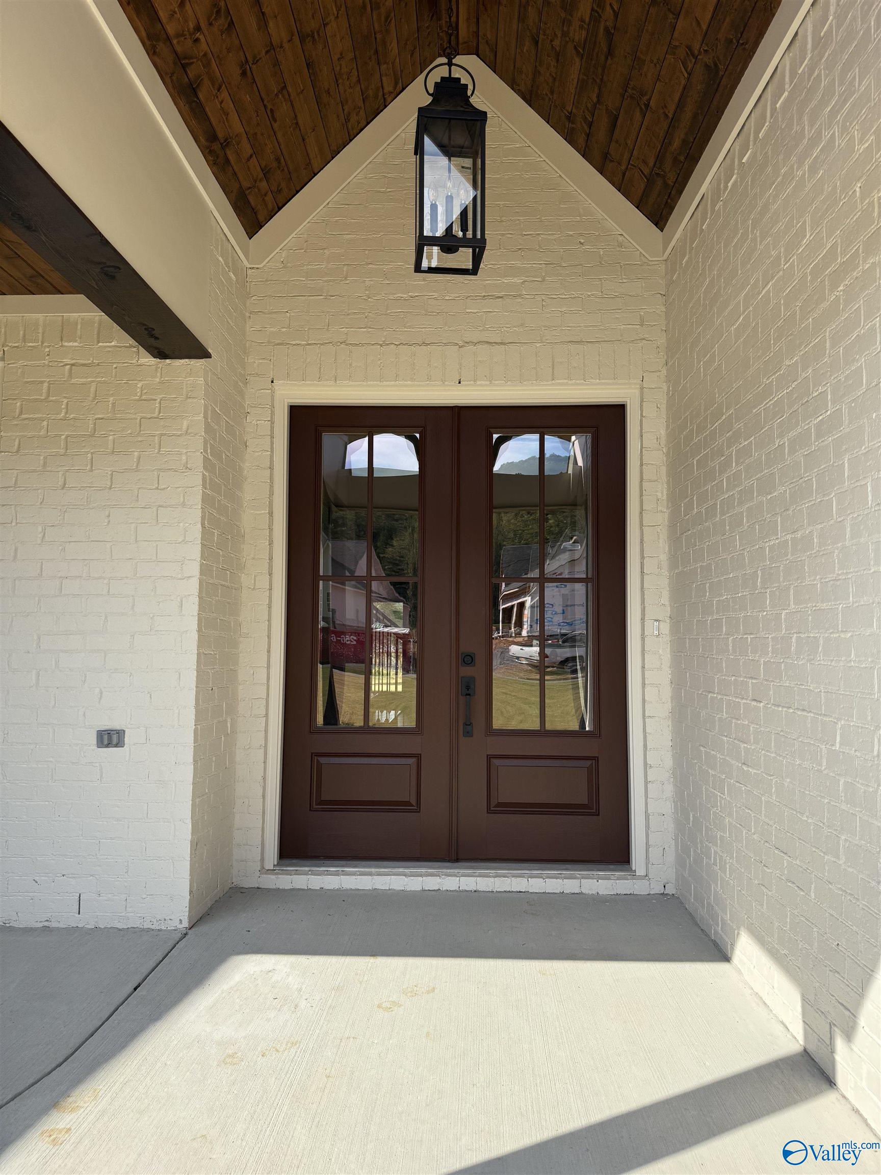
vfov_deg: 71.6
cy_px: 588
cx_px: 440
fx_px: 814
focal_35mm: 24
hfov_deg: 56.8
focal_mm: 6.76
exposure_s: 1/2232
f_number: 1.78
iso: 80
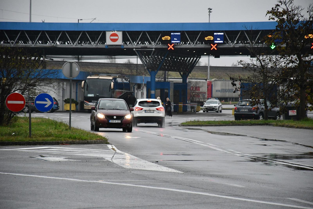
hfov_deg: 9.8
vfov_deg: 6.5
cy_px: 104
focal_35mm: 210
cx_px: 156
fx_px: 1826
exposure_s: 1/1000
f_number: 5.6
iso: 2500
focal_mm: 140
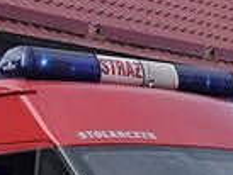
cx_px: -359
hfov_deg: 10.3
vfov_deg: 8.8
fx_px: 1085
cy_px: 337
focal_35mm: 161
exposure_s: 1/500
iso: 800
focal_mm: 18
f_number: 11
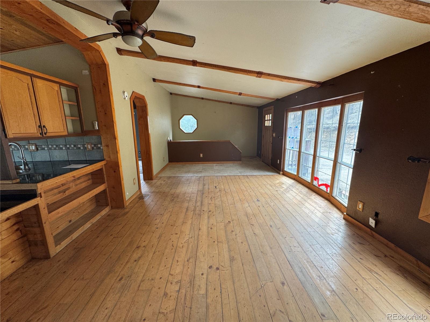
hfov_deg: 102.1
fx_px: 174
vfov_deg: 85.7
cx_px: 215
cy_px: 161
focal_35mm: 14
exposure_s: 1/99
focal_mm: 2.22
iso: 100
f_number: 2.2
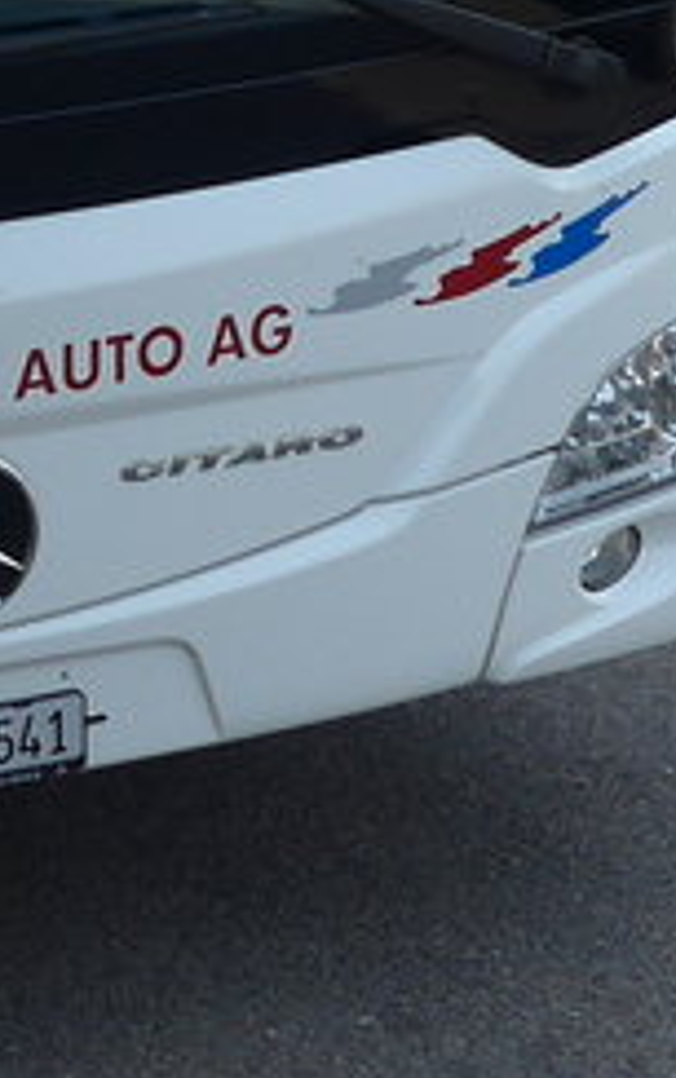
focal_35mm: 151
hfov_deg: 8.4
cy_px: -349
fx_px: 4441
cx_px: -464
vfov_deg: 13.3
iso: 80
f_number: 2.8
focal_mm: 6
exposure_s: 1/640
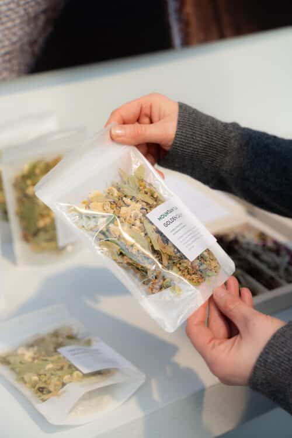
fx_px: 695
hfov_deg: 23.7
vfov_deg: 35.0
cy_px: 219
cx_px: 146
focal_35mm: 57
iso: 500
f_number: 4
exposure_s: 1/250
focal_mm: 57.1
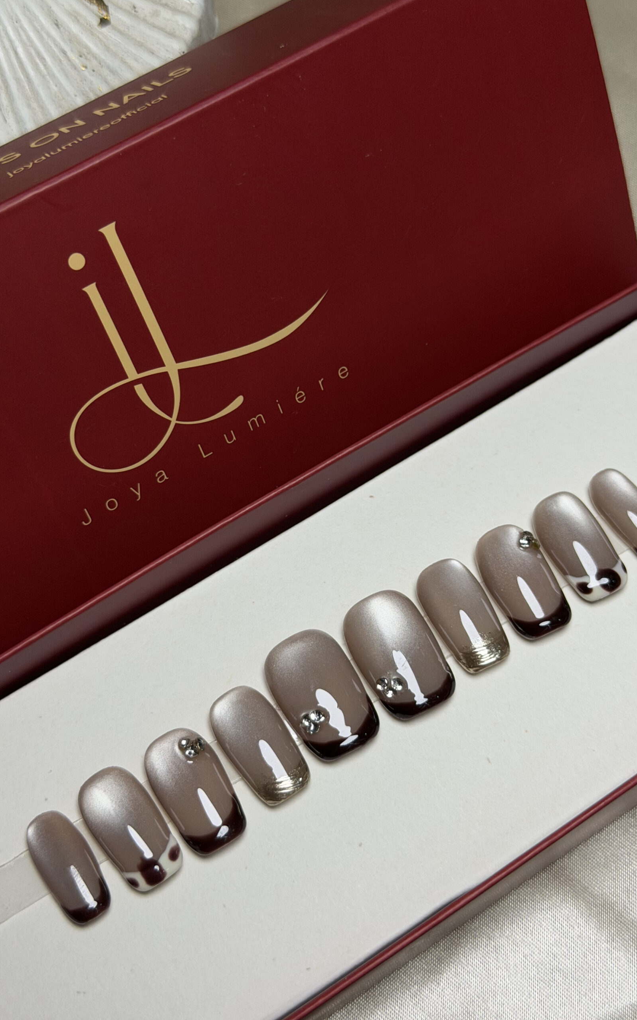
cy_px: 510
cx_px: 344
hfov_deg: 25.3
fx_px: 1417
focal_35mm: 51
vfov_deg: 39.6
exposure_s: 1/121
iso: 64
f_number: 1.78
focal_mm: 6.76
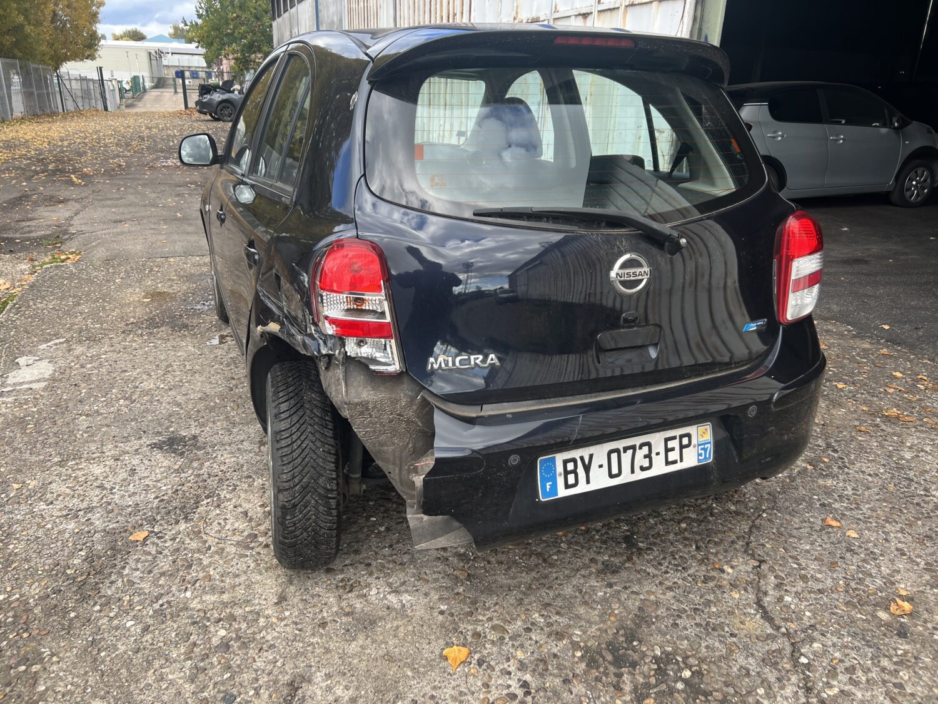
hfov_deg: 67.3
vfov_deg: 53.1
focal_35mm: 26
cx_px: 469
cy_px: 352
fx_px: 705
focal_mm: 5.7
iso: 50
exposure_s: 1/643
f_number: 1.5
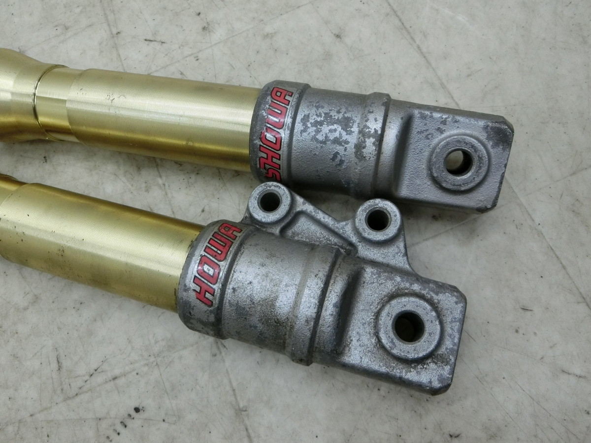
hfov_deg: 69.4
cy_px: 222
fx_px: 427
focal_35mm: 25
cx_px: 296
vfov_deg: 54.9
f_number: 3.5
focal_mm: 4.5
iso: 400
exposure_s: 1/100
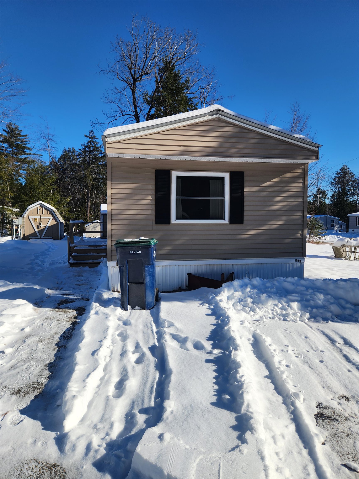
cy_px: 240
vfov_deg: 73.9
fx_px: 318
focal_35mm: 23
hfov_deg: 58.9
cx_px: 180
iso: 20
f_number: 1.8
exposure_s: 1/2397
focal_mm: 5.4
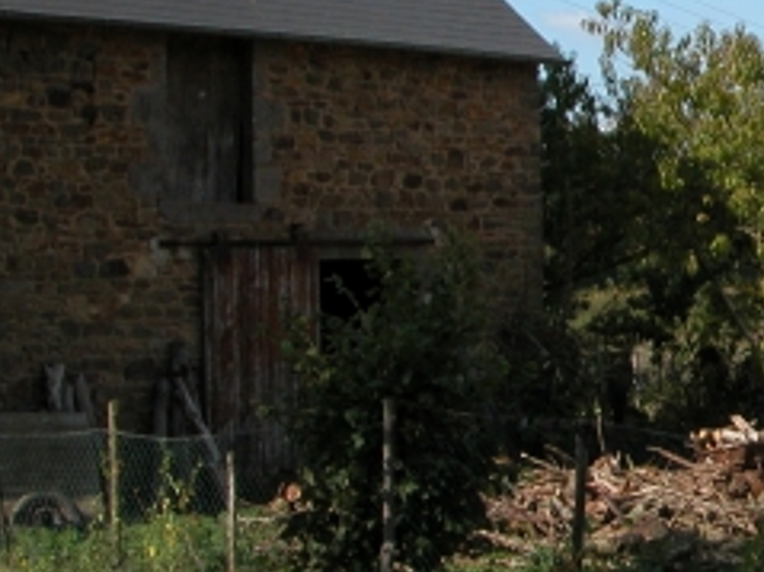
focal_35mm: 100
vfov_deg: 14.8
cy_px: 246
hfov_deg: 18.5
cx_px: 940
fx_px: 2206
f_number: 6.3
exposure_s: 1/293
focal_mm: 8.9
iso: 100
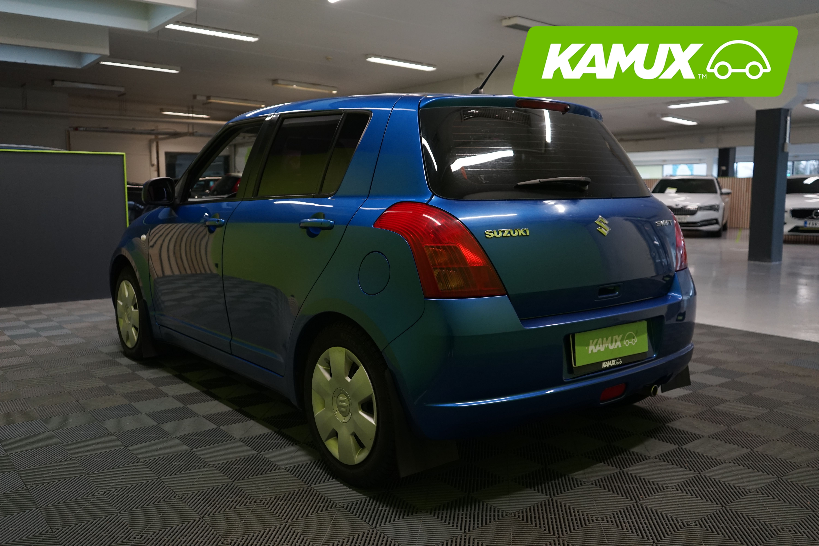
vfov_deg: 43.6
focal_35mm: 30
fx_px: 682
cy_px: 273
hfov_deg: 61.9
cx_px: 410
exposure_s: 1/50
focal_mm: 30
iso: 1000
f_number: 4
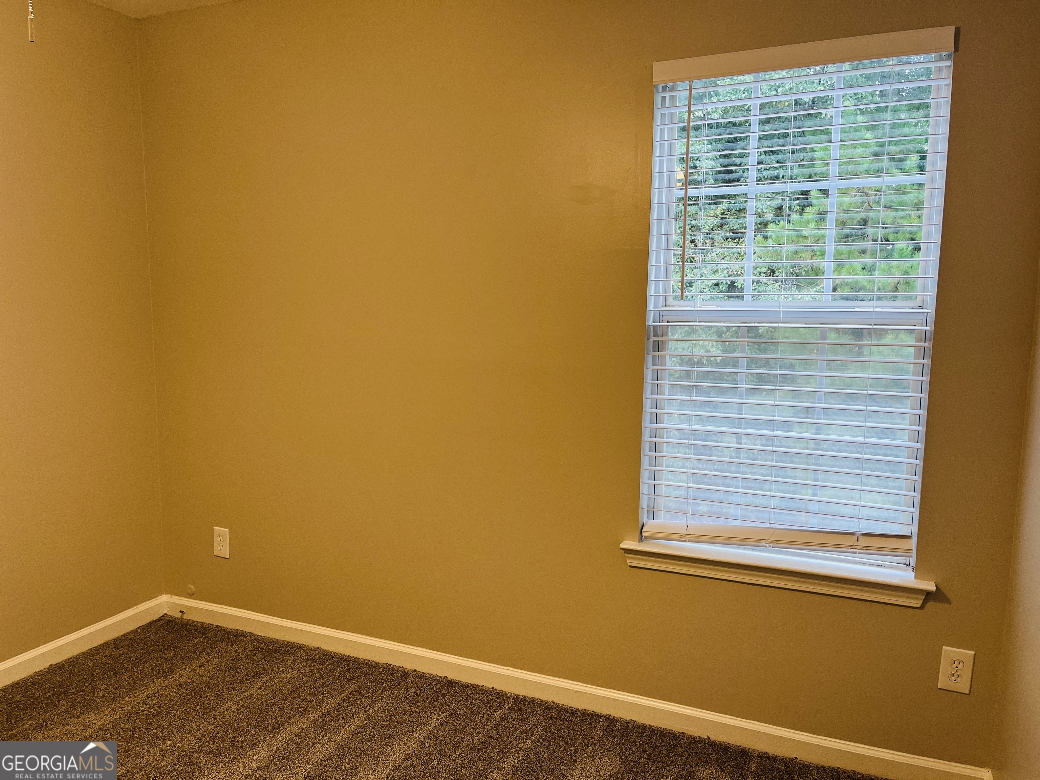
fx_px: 781
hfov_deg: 67.3
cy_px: 390
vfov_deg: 53.1
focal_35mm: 26
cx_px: 520
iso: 125
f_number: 1.6
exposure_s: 1/120
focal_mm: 5.1
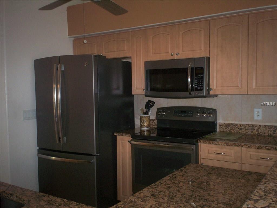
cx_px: 138
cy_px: 104
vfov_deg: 39.7
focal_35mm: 36
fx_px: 288
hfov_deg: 51.4
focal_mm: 6
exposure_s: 1/60
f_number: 4.5
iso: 140
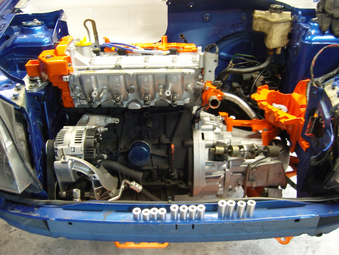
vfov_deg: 41.8
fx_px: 333
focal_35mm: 34
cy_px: 128
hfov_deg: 54.0
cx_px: 170
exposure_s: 1/15
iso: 200
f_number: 2.8
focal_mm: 7.3
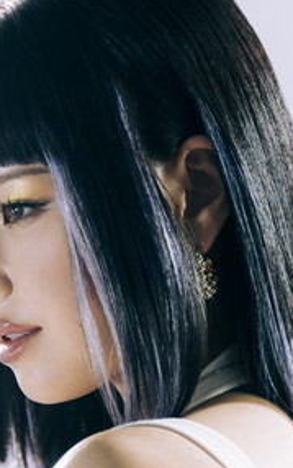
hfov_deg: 5.6
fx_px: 2987
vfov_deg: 8.9
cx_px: -47
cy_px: 478
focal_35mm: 234
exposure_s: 1/400
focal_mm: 100
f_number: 4
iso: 800
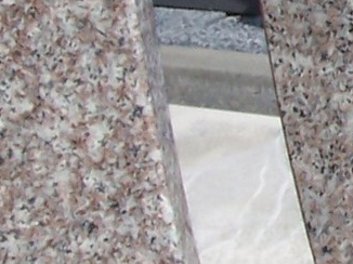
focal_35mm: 239
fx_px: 2435
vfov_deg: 6.2
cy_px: -43
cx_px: 646
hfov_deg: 8.0
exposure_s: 1/750
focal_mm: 6.3
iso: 80
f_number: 5.6
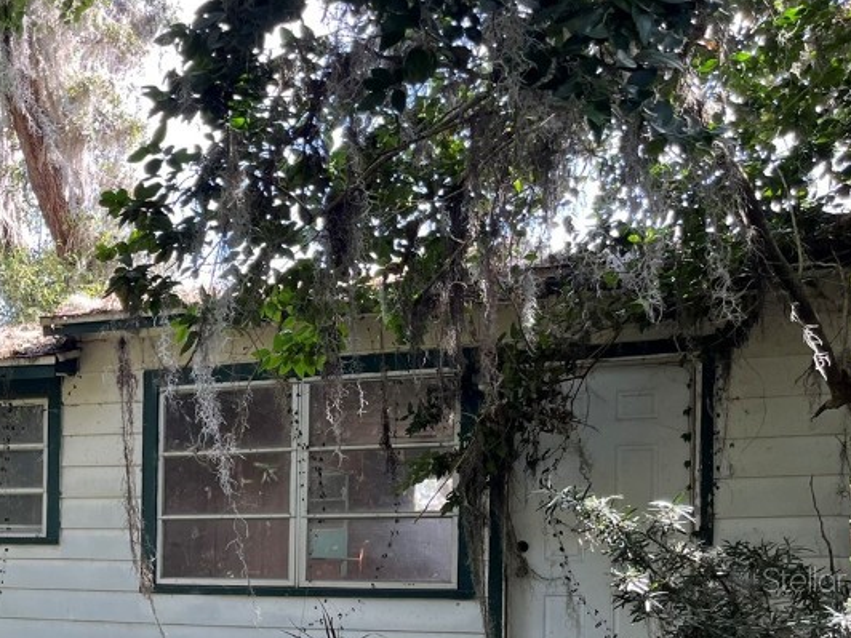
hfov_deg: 36.0
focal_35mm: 50
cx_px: 94
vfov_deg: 28.0
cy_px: 579
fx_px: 1229
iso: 32
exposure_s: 1/134
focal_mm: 5.1
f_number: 1.6
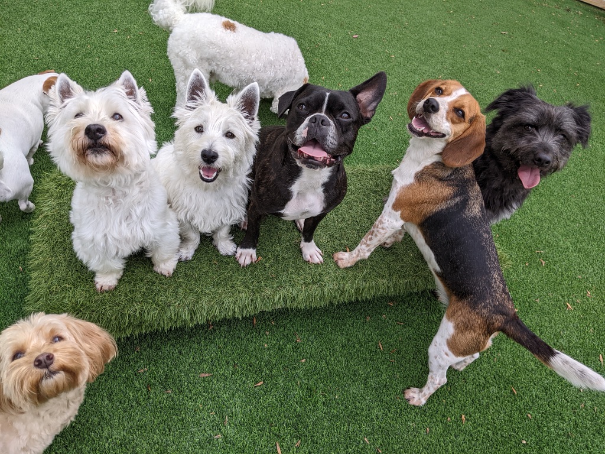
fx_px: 472
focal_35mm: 27
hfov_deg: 65.3
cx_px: 302
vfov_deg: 51.4
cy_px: 227
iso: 44
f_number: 1.8
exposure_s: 1/1304
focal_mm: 4.44
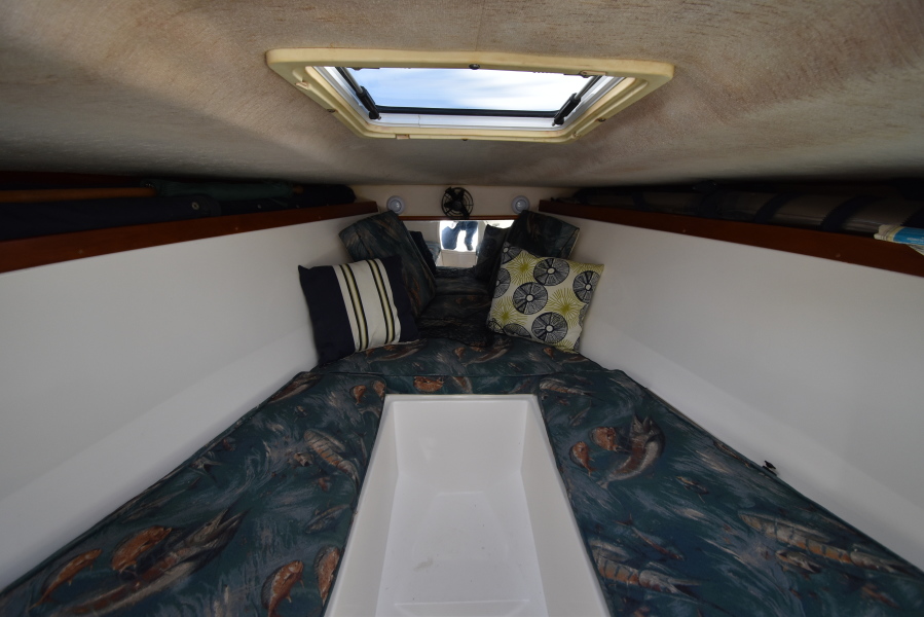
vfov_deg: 77.4
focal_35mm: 15
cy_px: 308
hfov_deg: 100.4
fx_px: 385
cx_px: 462
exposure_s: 1/250
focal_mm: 10
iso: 400
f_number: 5.6
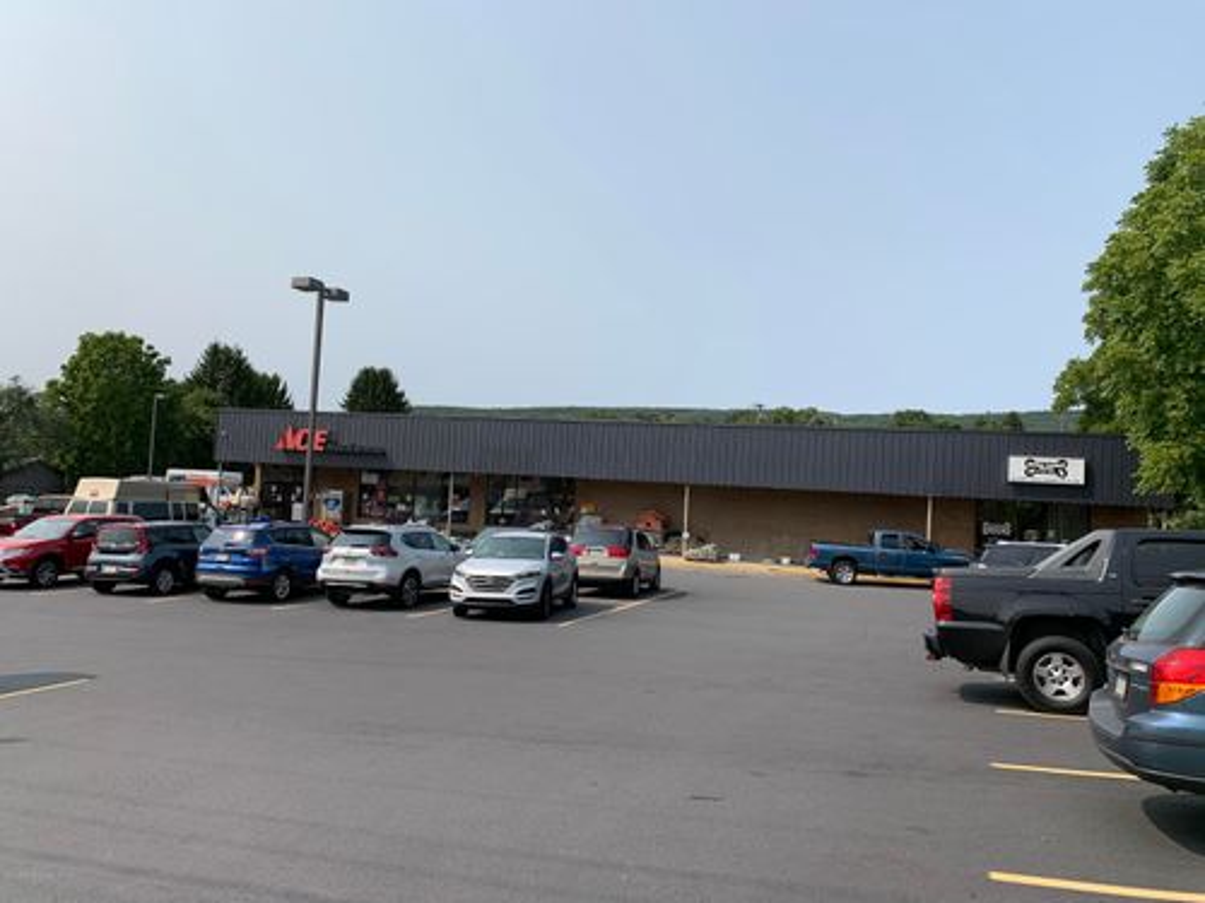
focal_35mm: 26
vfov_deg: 53.1
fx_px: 905
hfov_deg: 67.3
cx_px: 602
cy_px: 452
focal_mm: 4.25
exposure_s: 1/3185
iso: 25
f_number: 1.8
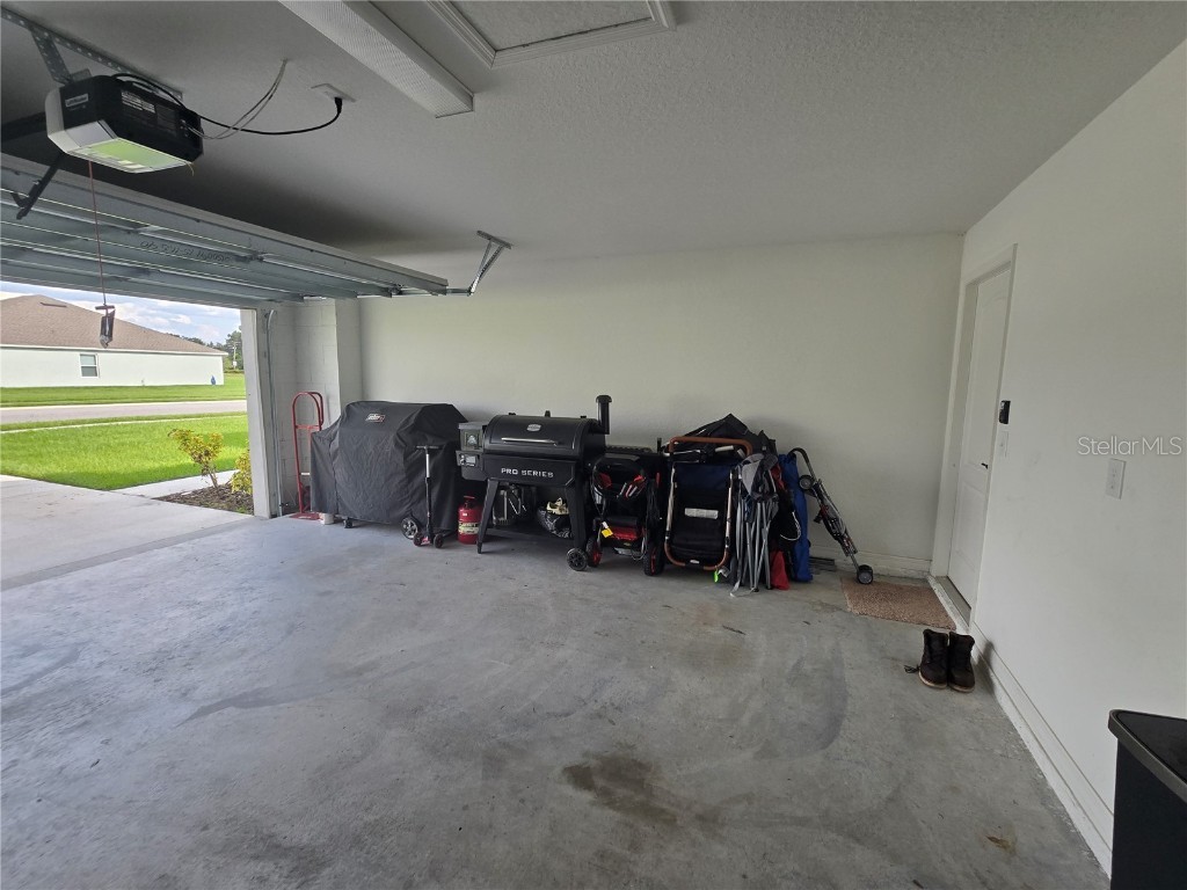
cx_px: 594
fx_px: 446
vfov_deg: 89.9
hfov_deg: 106.2
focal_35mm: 13
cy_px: 445
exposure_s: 1/251
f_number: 2.2
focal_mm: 2.2
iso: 50
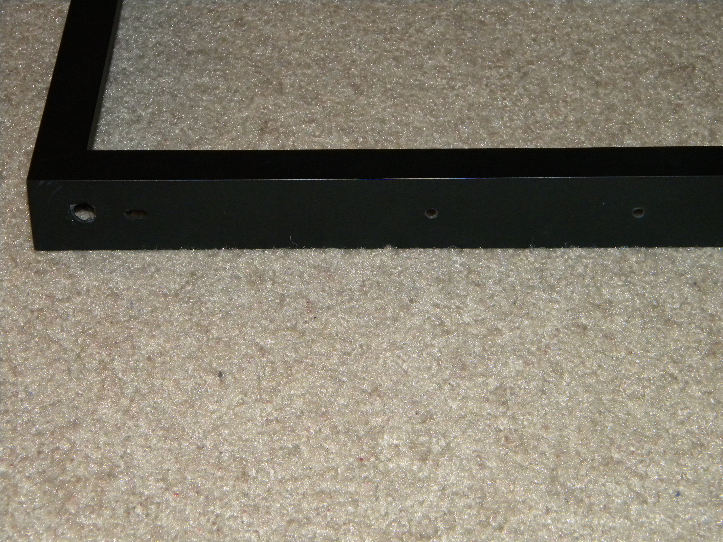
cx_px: 362
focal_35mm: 83
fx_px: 1734
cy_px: 271
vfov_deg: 17.8
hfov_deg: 23.6
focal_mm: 15.1
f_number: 4.5
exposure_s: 1/30
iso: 400
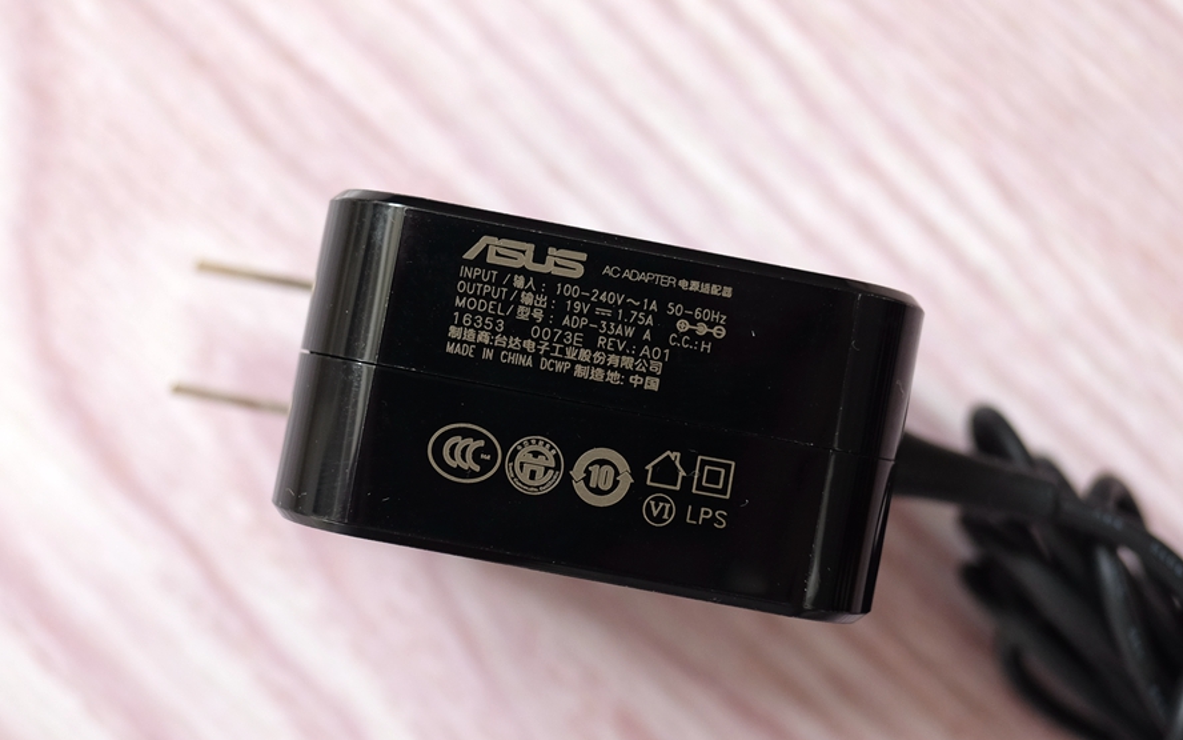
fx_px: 999
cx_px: 629
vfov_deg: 40.5
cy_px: 423
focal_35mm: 31
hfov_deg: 61.2
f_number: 2.8
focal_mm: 18
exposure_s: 1/105
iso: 500
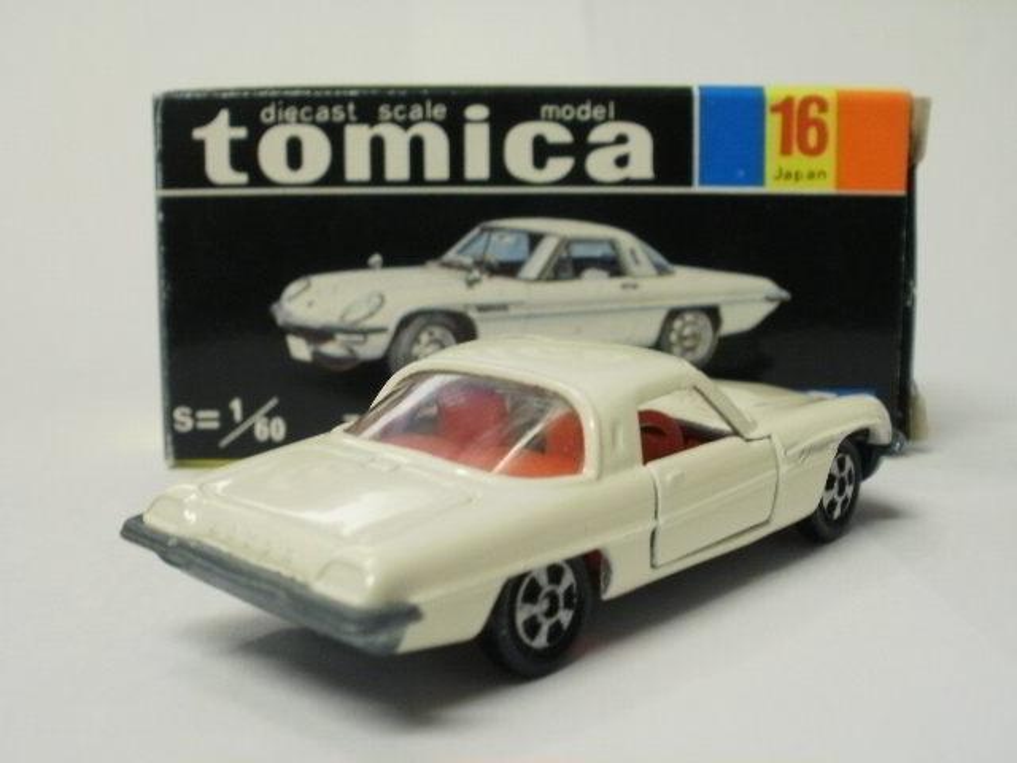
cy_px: 382
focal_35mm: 44
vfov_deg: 32.9
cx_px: 508
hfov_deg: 42.9
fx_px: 1293
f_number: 4
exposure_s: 1/10
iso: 125
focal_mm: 7.7
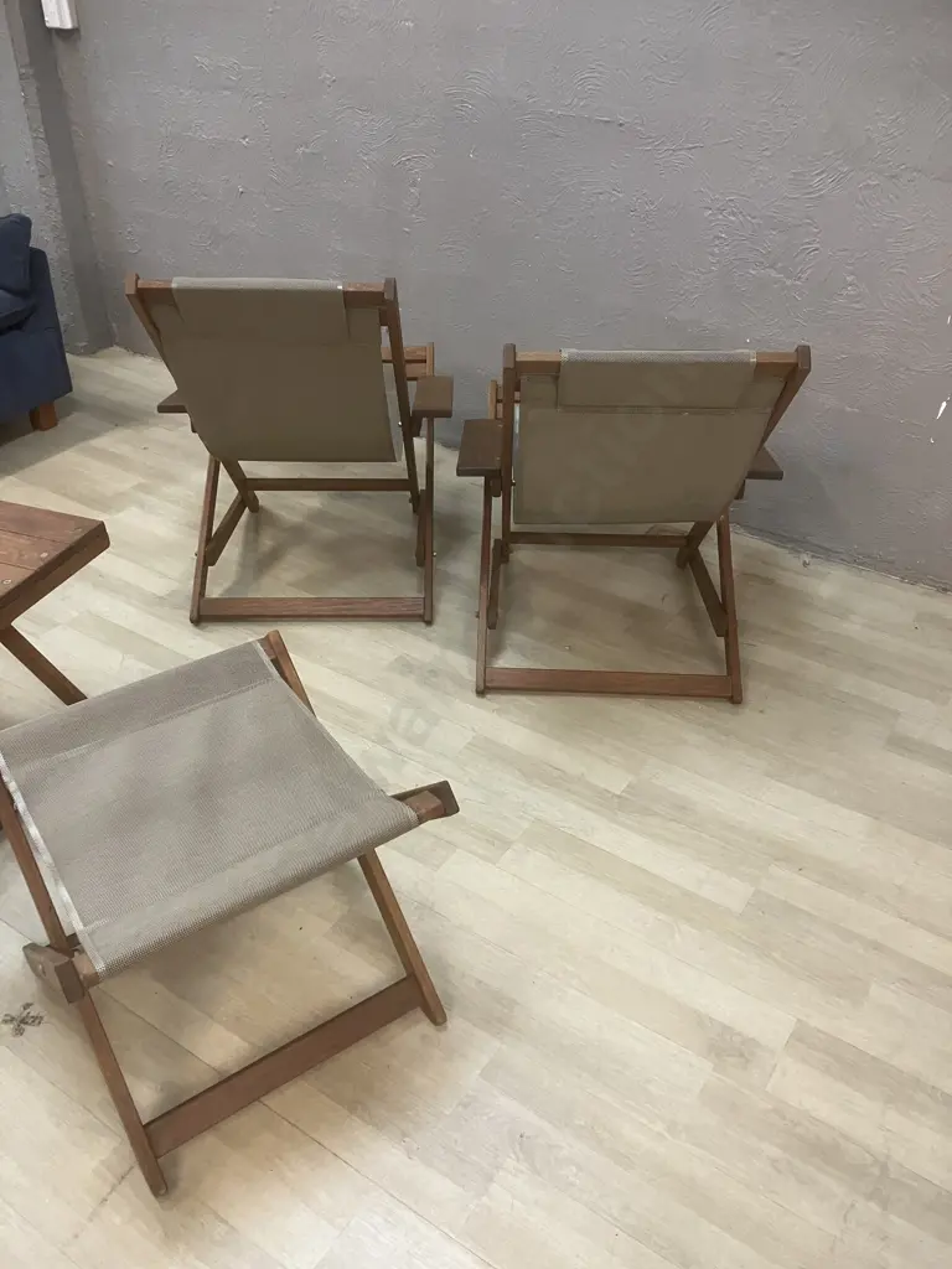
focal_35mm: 28
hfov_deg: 49.7
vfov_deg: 63.4
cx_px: 476
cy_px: 634
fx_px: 1027
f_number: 1.8
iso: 160
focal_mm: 3.99
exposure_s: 1/50
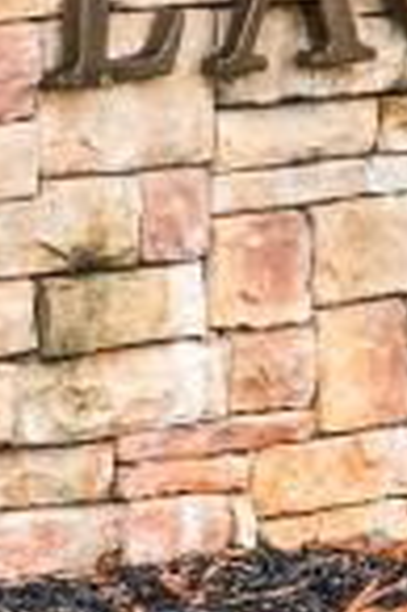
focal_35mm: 308
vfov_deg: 6.7
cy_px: -44
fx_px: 5235
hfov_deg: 4.3
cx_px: -785
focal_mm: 30
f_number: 4
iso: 320
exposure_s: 1/200
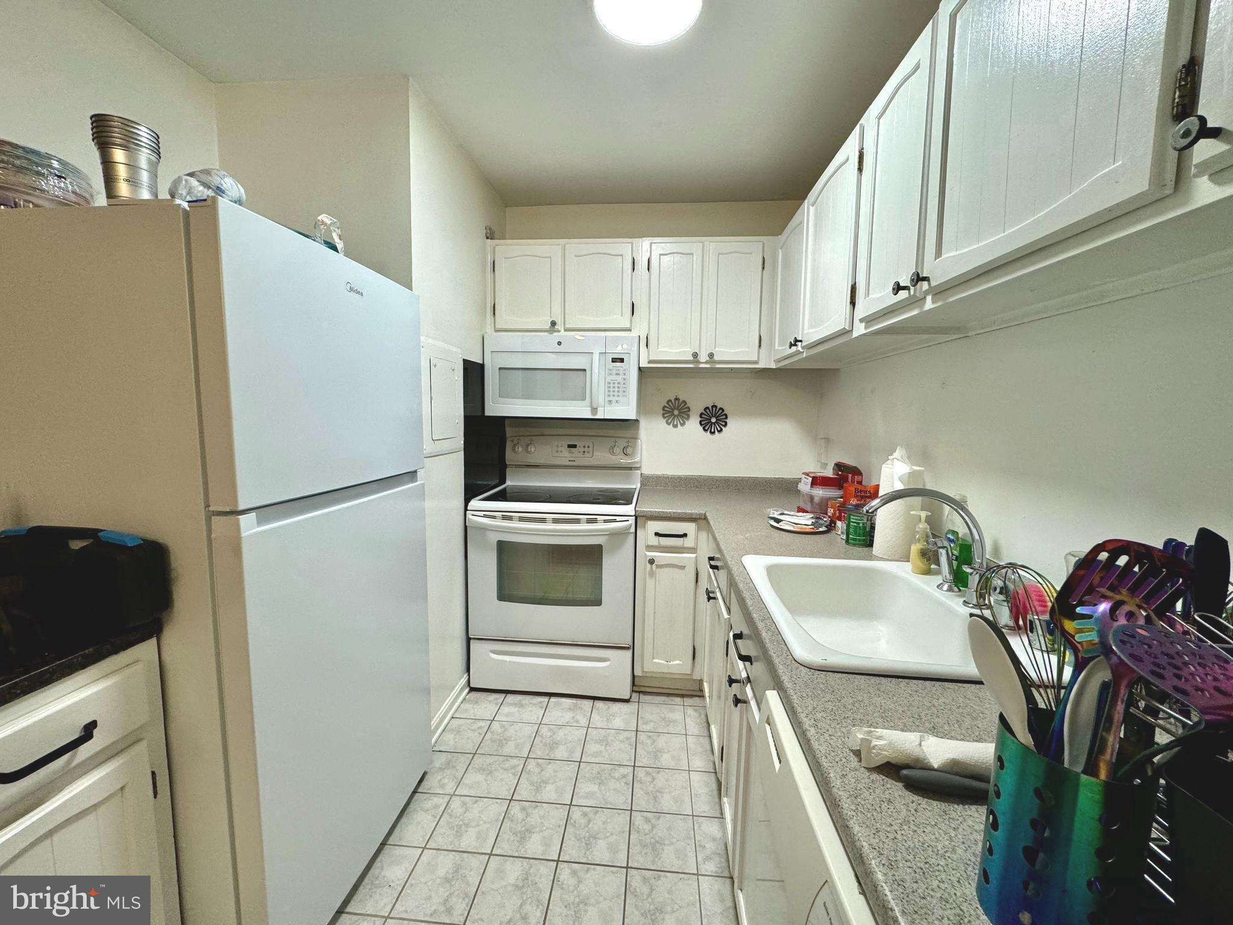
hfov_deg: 102.1
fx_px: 499
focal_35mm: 14
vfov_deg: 85.7
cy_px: 462
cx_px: 616
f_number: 2.2
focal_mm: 2.22
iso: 200
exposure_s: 1/120
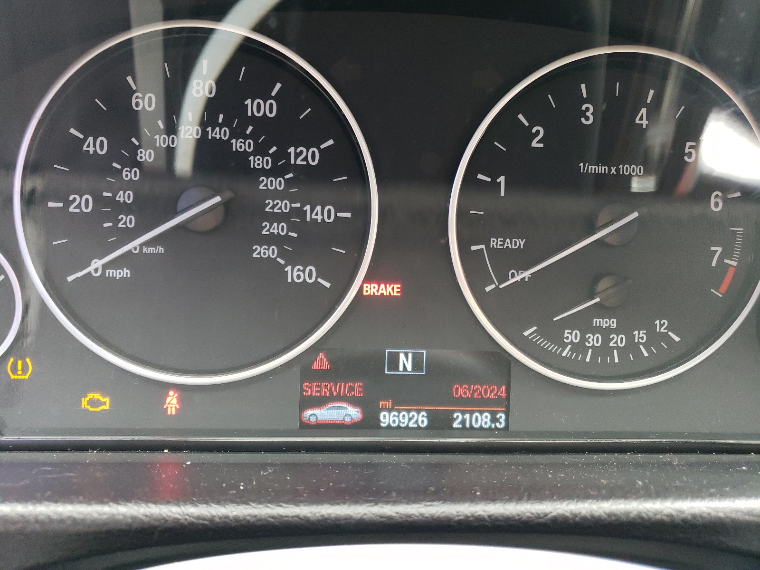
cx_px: 380
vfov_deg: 53.1
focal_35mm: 26
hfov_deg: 67.3
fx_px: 571
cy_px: 285
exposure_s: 1/50
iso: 283
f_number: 1.5
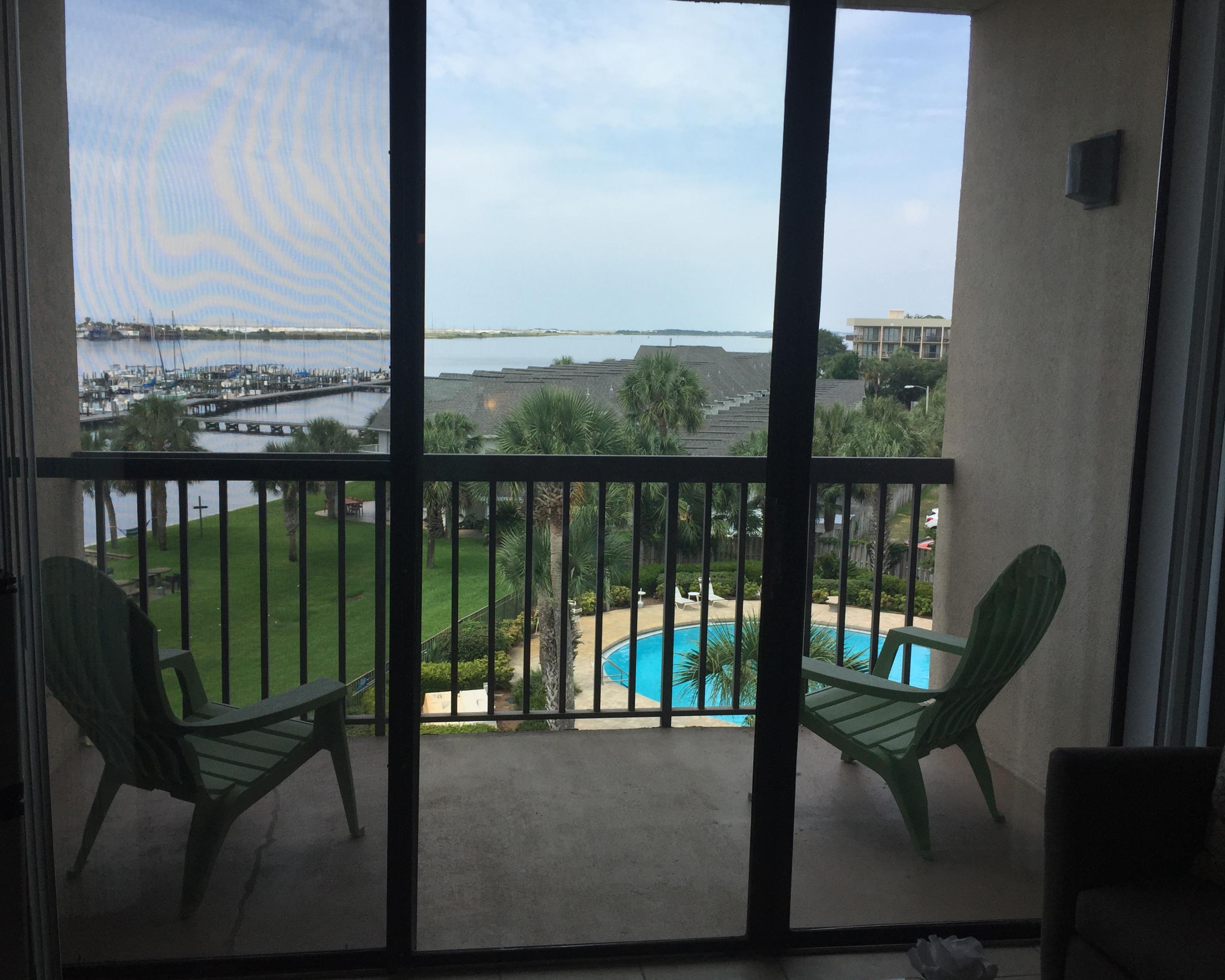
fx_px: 1124
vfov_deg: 47.1
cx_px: 595
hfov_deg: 57.2
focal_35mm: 31
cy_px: 483
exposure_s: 1/1464
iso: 32
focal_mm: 4.15
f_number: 2.2
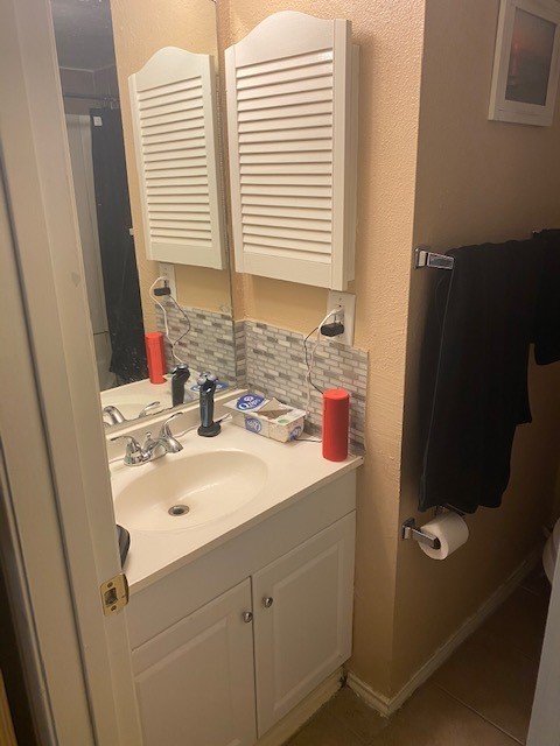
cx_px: 280
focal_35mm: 26
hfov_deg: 53.1
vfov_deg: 67.3
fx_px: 561
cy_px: 373
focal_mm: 4.25
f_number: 1.8
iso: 100
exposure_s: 1/60
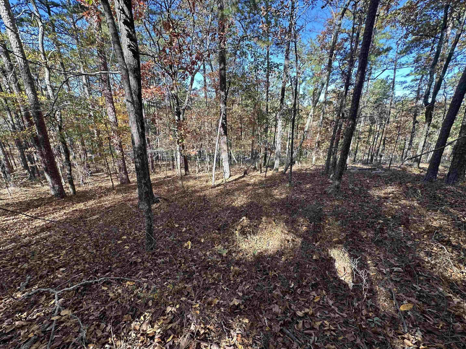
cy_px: 181
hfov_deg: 98.2
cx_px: 231
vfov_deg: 81.7
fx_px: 202
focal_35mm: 15
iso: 40
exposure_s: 1/178
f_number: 2.2
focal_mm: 2.22
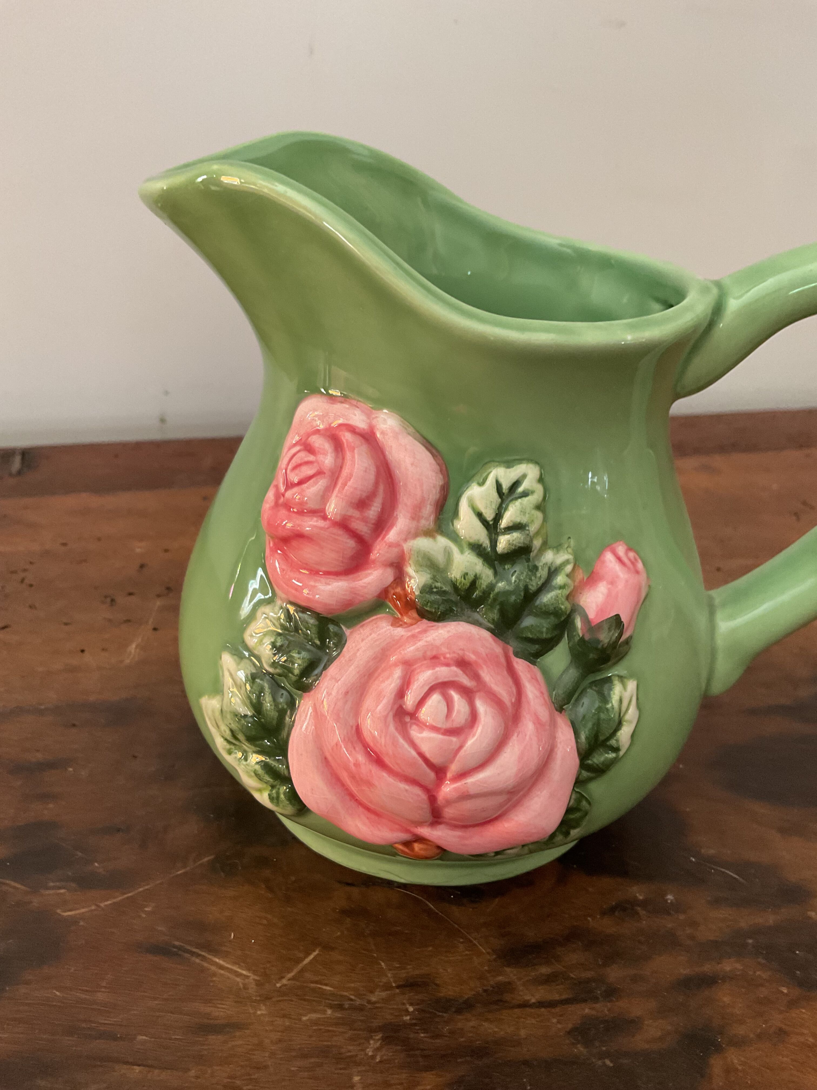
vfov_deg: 61.7
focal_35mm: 29
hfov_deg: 48.2
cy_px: 545
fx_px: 913
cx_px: 408
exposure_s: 1/50
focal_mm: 3
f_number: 1.8
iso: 160
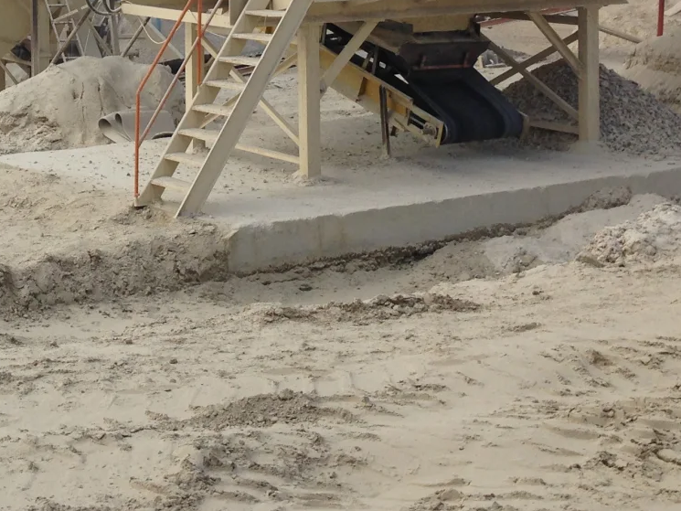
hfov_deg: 22.2
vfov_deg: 16.8
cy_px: -69
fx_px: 1672
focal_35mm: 85
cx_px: 19
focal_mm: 4.12
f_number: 2.4
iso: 50
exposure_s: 1/1323
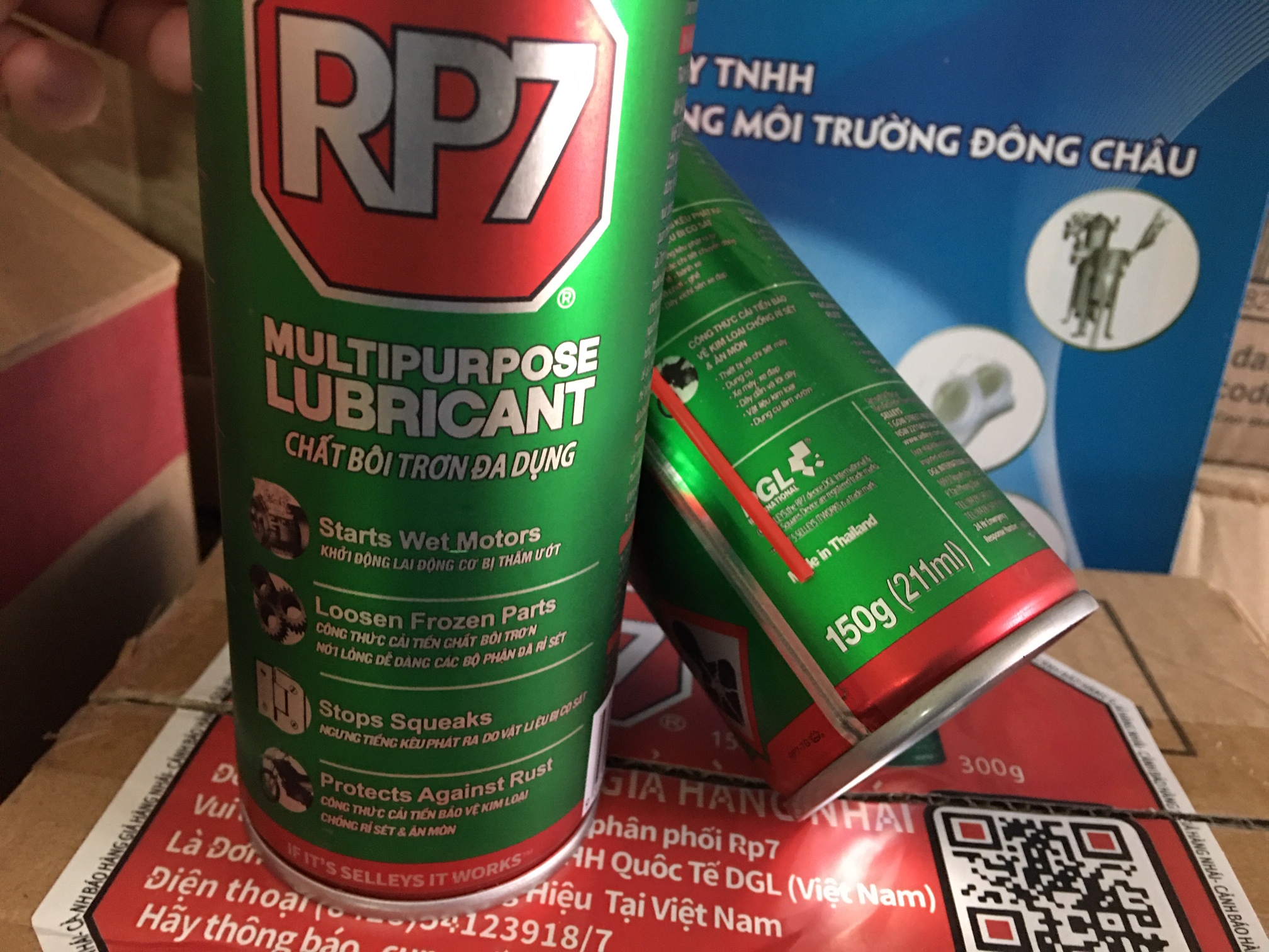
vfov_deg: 48.2
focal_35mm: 29
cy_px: 476
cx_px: 634
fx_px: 1063
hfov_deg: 61.7
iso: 125
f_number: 2.2
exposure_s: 1/8
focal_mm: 4.15
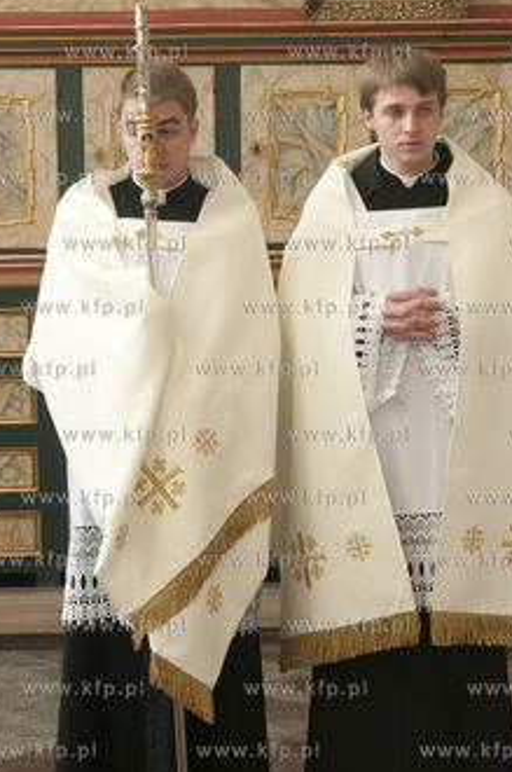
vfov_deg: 22.4
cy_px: 430
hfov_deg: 15.0
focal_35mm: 91
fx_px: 1947
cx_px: 274
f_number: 7.1
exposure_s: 1/30
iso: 640
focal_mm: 50
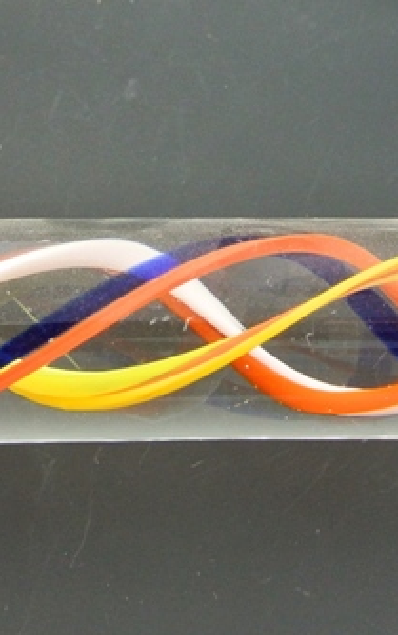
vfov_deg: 18.4
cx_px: 209
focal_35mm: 113
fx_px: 1959
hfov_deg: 11.6
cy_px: 286
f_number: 4
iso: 400
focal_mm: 14
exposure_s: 1/80
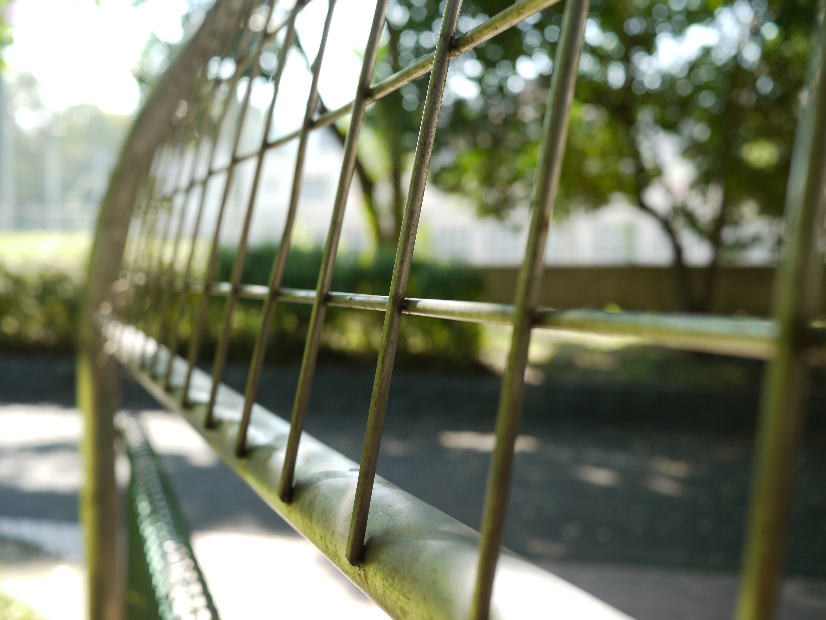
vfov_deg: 36.0
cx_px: 413
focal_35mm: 40
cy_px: 310
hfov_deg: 46.8
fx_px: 954
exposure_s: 1/250
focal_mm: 20
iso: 100
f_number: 2.8
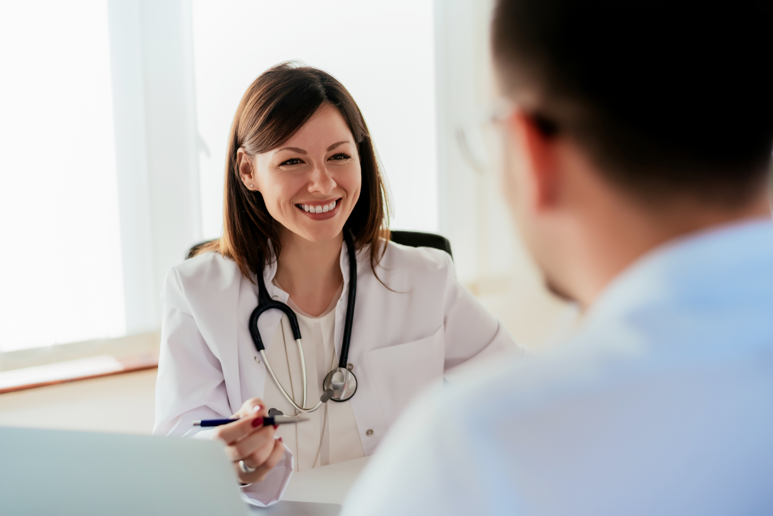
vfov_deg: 26.5
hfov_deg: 38.9
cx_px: 391
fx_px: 1095
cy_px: 261
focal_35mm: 51
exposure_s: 1/500
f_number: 2.2
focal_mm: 50
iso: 200
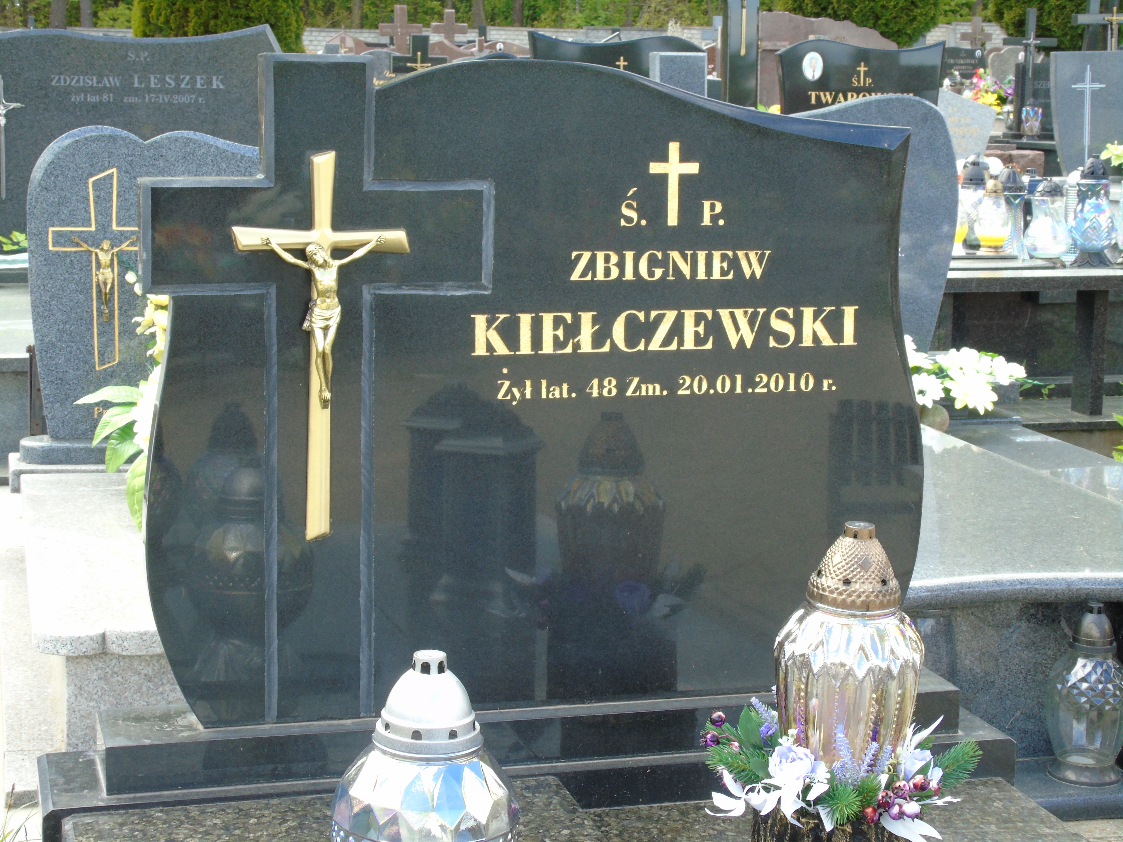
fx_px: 2011
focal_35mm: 62
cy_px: 421
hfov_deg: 31.2
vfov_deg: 23.7
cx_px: 562
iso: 100
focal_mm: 11
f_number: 6.6
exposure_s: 1/30
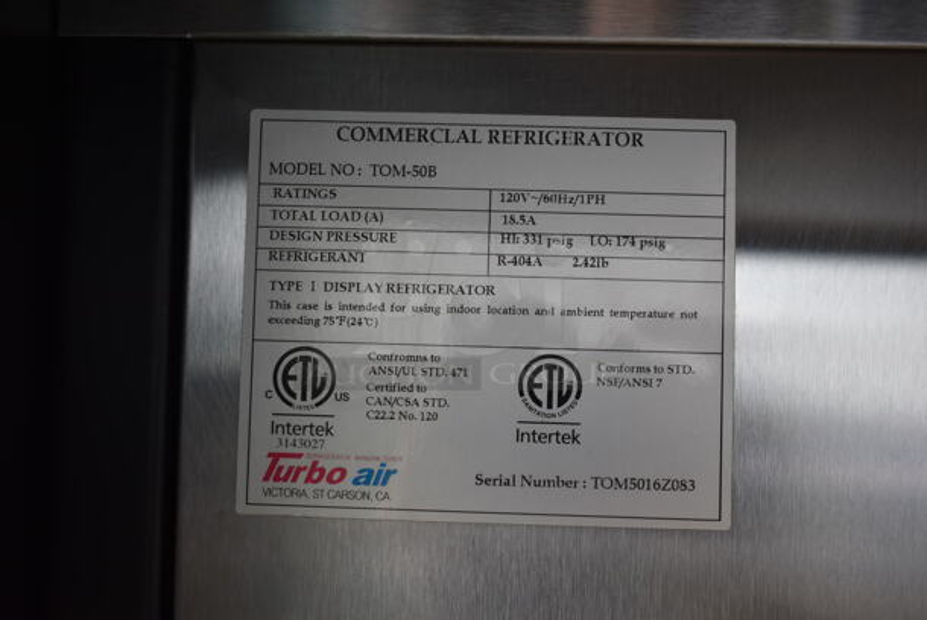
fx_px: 1353
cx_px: 464
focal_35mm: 52
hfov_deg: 37.8
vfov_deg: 25.8
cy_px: 310
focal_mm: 35
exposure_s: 1/60
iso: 500
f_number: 4.5
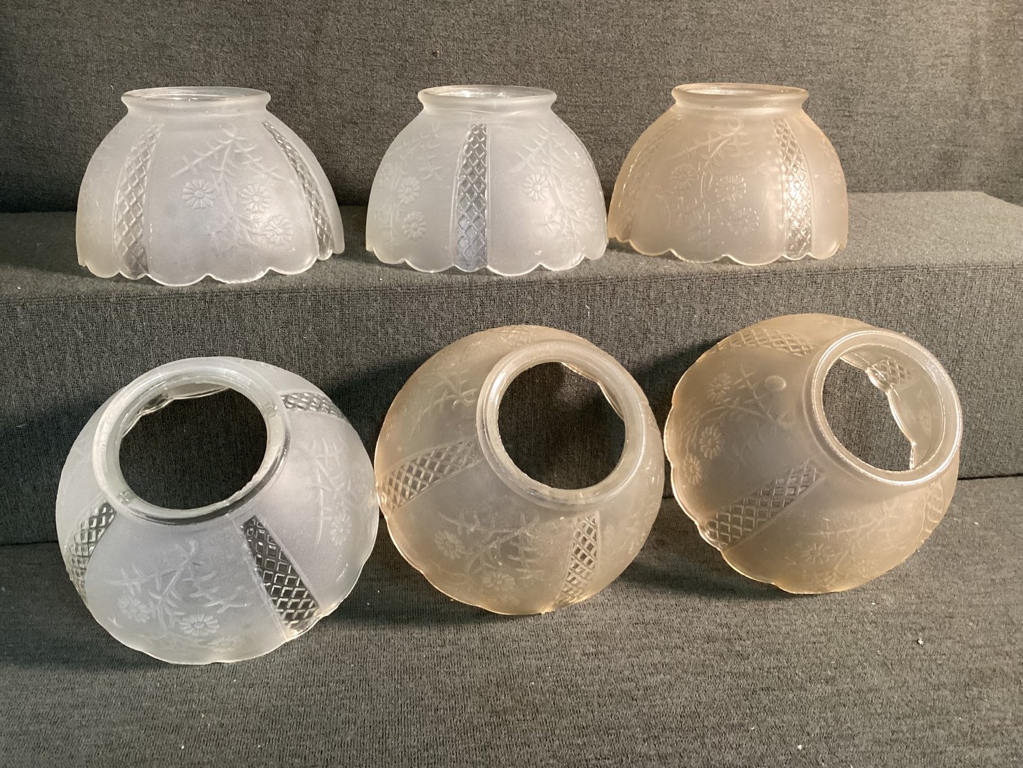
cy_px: 384
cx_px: 512
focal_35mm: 31
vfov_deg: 45.4
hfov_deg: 58.3
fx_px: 916
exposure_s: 1/60
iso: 320
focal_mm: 3.3
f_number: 2.4
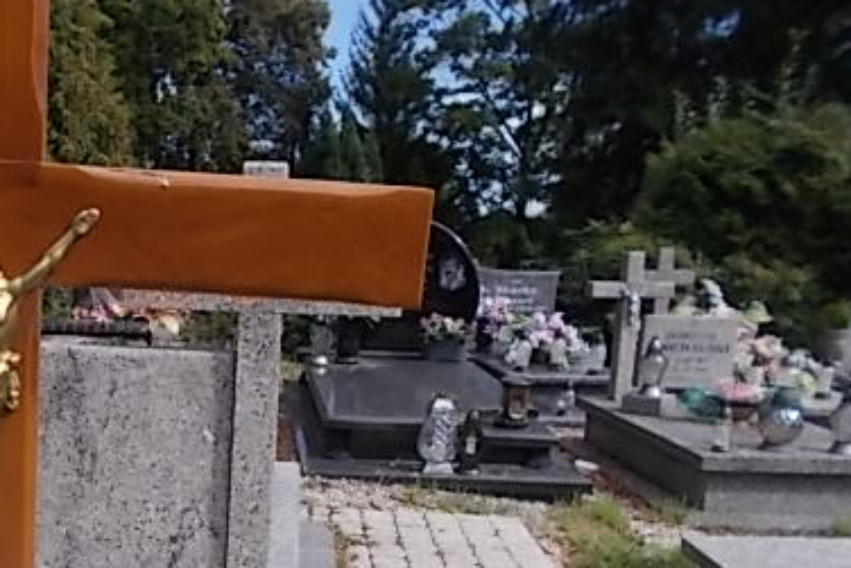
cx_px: 140
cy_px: 462
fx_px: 1088
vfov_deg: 28.6
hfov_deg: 40.5
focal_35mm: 46
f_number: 8
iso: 80
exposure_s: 1/160
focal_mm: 4.6
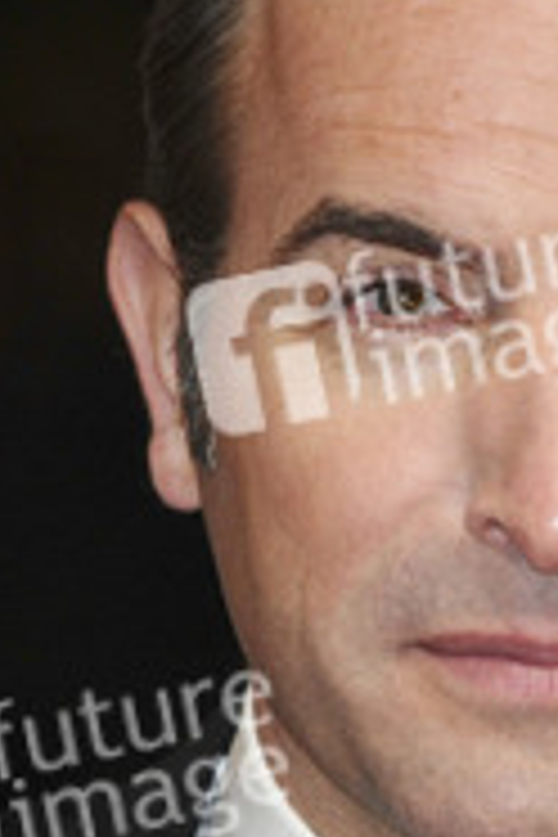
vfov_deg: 3.2
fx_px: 15018
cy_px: 554
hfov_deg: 2.1
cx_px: 551
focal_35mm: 646
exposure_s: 1/200
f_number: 4.5
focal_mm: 200
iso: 320
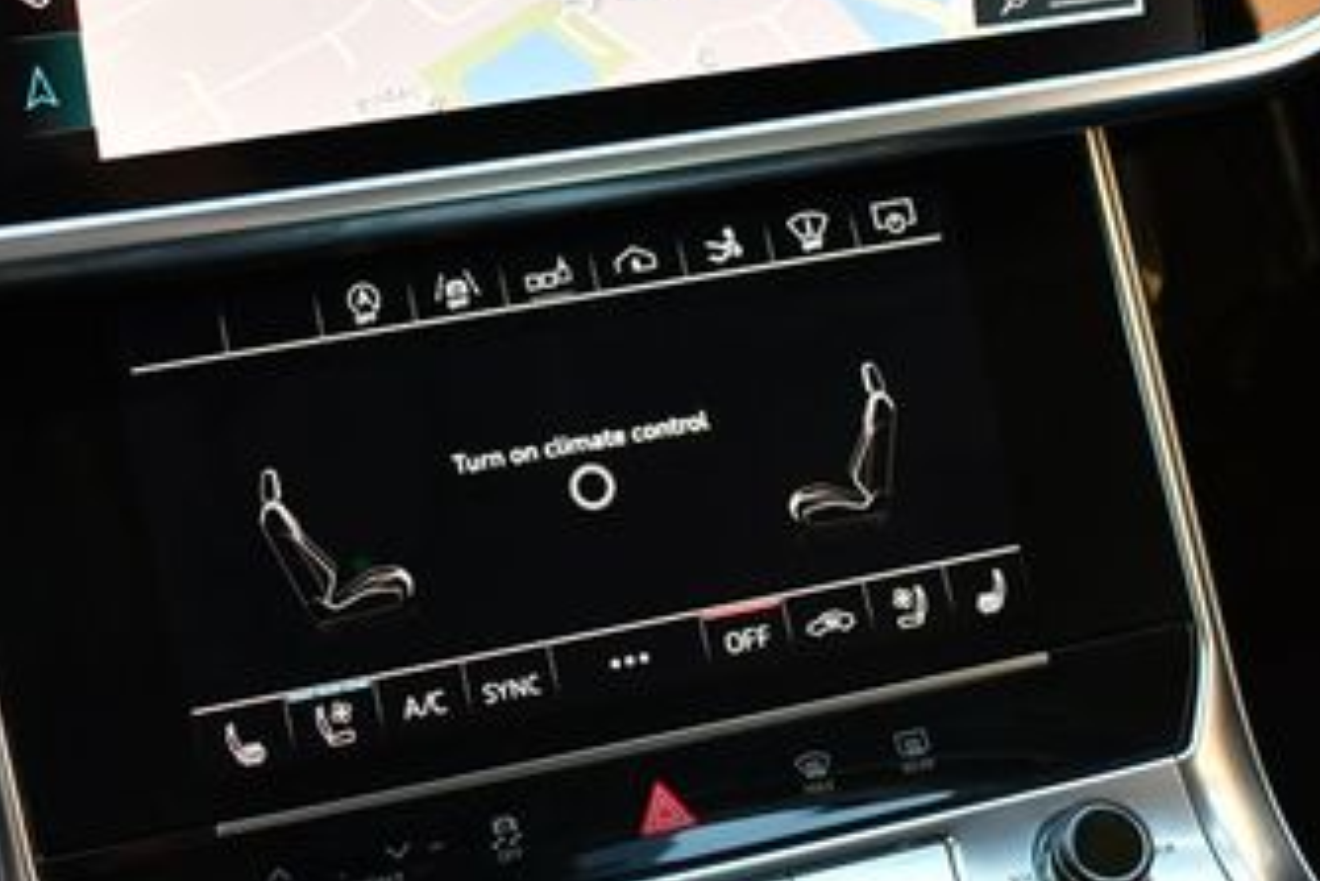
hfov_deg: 29.2
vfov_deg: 19.6
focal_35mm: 69
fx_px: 2531
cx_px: 561
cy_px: 213
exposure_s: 1/250
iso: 640
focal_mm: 18
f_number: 3.5
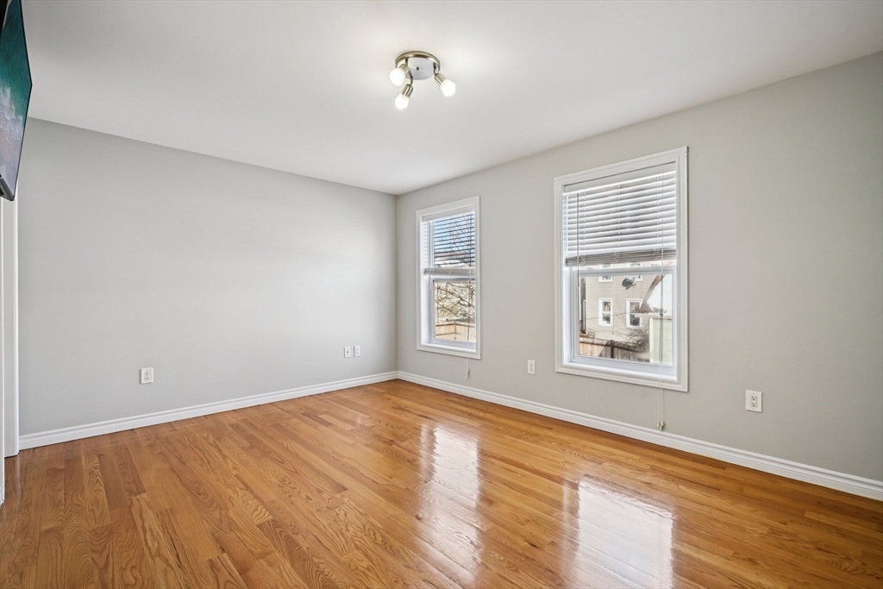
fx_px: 392
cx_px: 442
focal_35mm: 16
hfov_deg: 96.7
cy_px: 294
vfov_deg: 73.8
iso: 400
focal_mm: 16
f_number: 8
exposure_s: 1/100
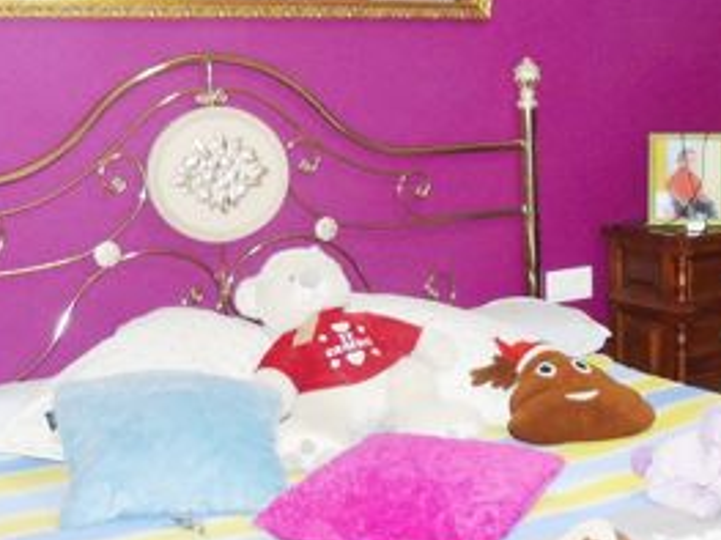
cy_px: 285
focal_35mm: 67
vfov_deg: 21.9
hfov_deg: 28.0
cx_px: 632
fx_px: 1395
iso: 250
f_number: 3.4
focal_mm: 4.4
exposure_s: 1/30
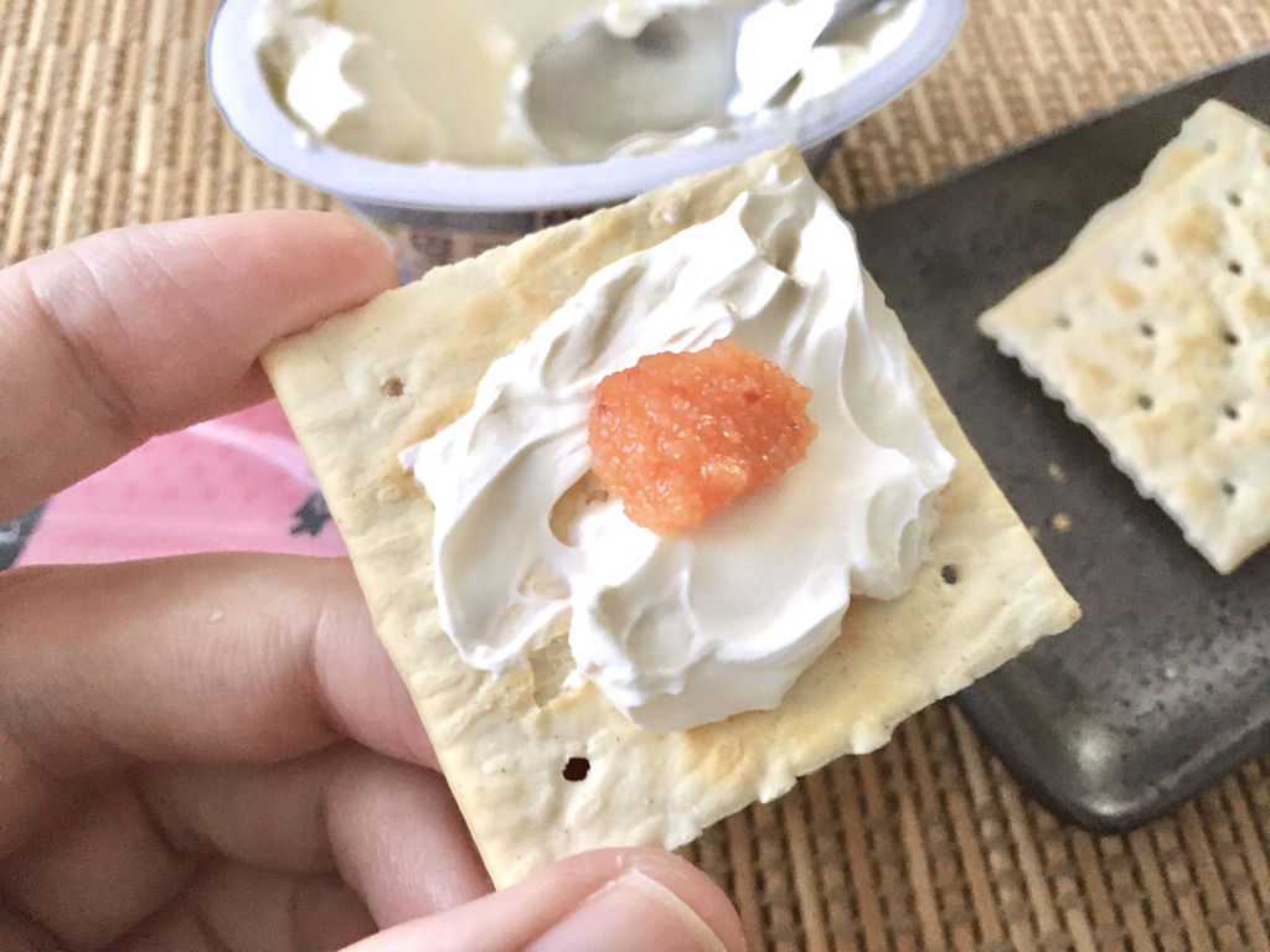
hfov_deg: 61.7
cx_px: 635
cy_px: 476
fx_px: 1064
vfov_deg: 48.2
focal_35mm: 29
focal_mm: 4.15
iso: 500
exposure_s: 1/15
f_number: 2.2
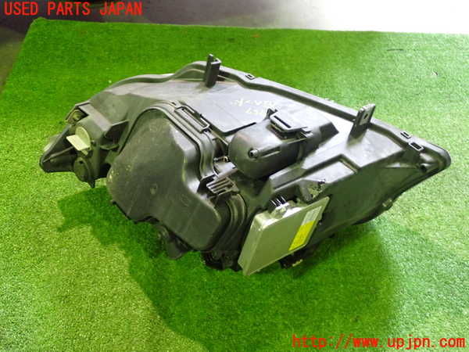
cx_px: 234
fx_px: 555
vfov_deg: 35.1
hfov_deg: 45.8
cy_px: 176
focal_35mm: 41
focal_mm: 7.31
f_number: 2.8
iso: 800
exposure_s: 1/20
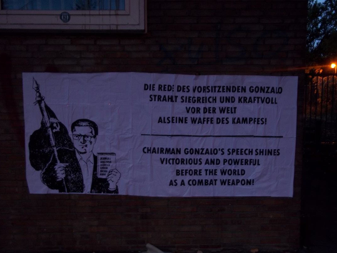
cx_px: 178
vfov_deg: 35.9
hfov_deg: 46.8
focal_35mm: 40
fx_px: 389
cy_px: 136
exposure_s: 1/2
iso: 80
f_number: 3.1
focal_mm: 6.5
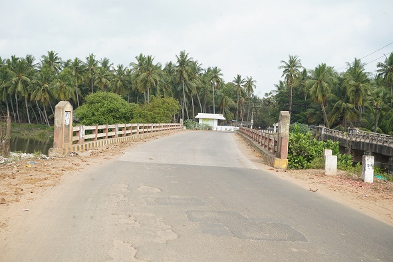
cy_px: 131
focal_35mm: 43
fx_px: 469
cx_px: 196
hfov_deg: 45.4
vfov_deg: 31.2
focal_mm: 43
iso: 125
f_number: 10
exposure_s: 1/100
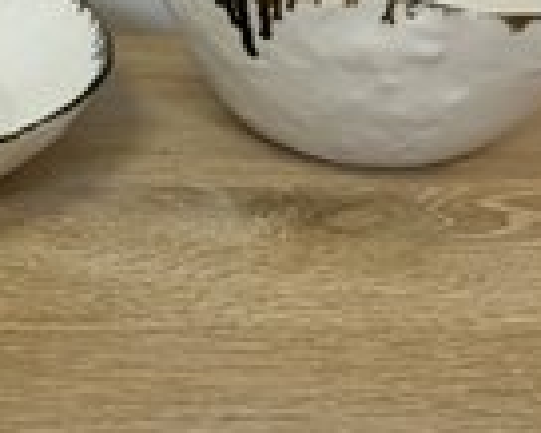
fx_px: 1025
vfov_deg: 23.3
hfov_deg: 28.6
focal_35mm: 64
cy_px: 54
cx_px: 70
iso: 50
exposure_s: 1/120
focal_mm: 5.7
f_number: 1.5
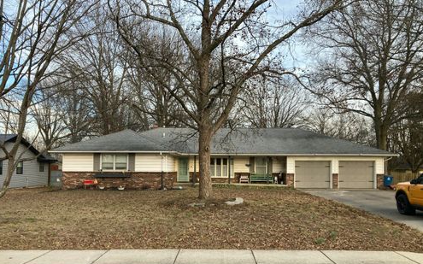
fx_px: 346
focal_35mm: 30
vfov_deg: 41.6
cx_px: 210
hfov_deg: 62.9
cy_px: 159
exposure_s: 1/125
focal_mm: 3.99
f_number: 1.8
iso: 20
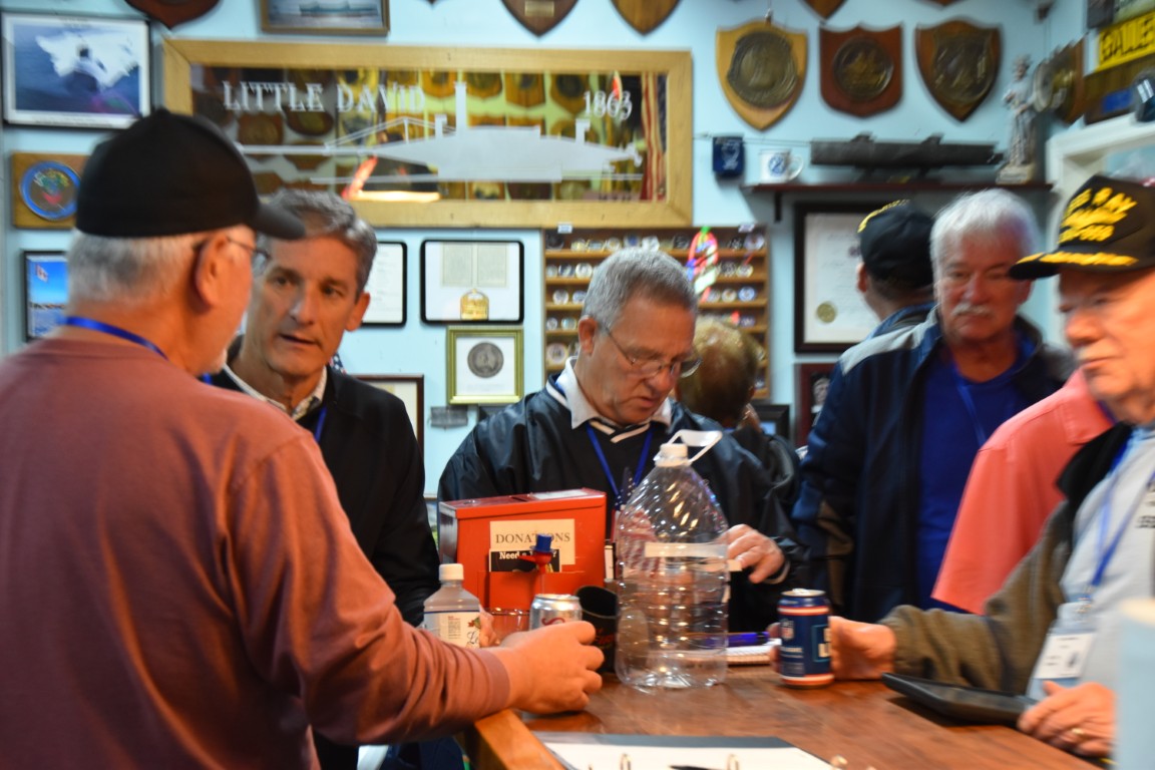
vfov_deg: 17.5
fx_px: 2502
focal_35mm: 78
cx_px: 578
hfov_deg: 26.0
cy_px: 385
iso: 1250
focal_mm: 52
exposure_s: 1/60
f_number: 5
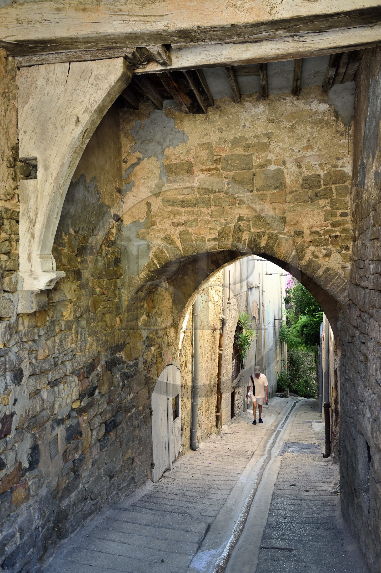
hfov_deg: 41.1
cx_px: 190
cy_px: 286
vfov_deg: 58.7
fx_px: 509
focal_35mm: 32
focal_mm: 32
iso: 200
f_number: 11
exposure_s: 1/13
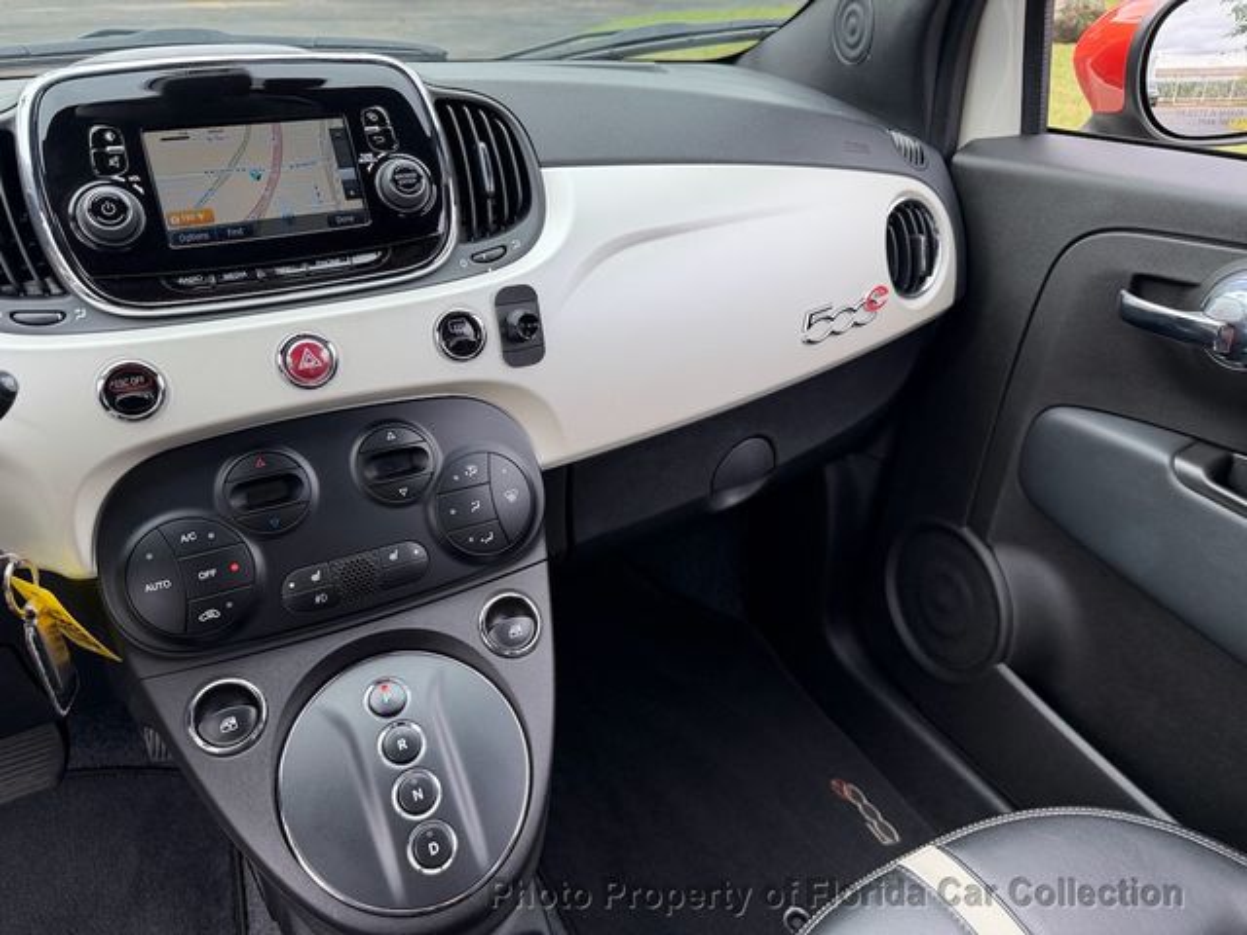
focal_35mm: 24
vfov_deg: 56.8
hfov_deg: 71.6
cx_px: 624
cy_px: 468
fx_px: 865
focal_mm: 6.76
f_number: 1.78
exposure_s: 1/521
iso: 100
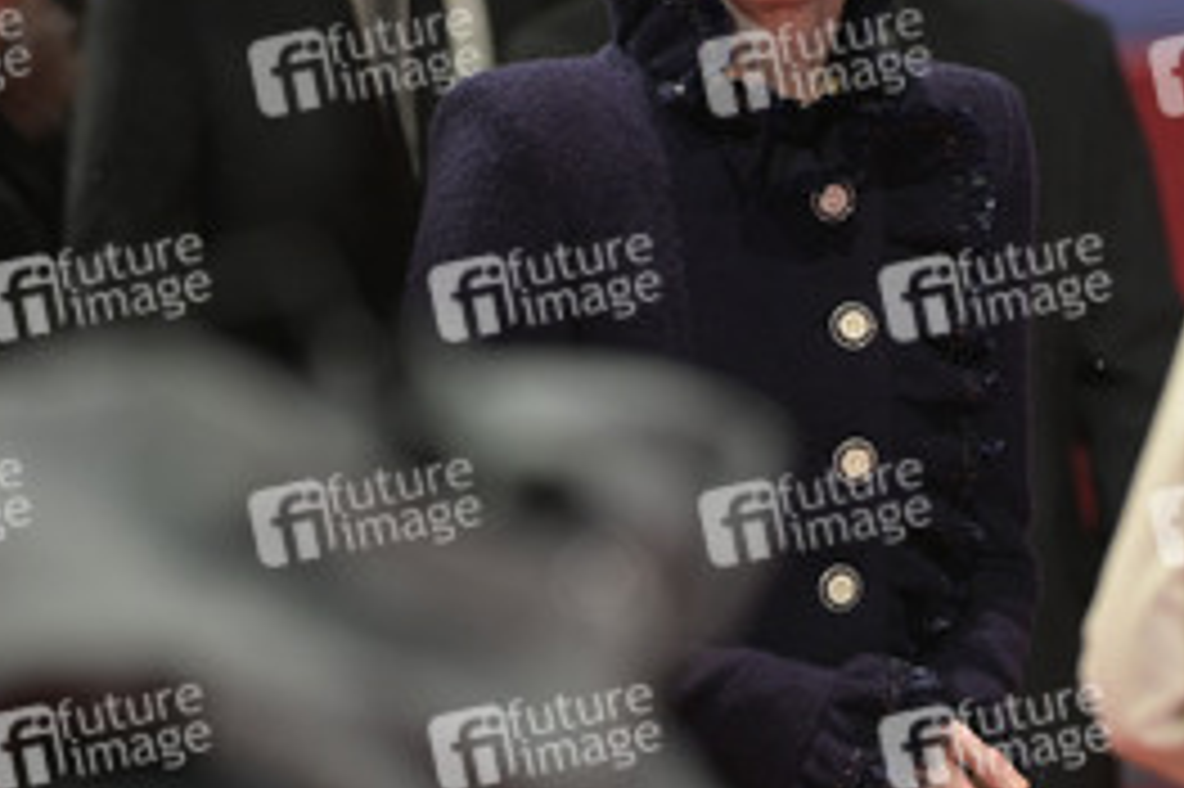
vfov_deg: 4.0
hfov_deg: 6.0
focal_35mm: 343
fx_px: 11273
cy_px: 176
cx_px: 876
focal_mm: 200
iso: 2500
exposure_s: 1/500
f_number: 4
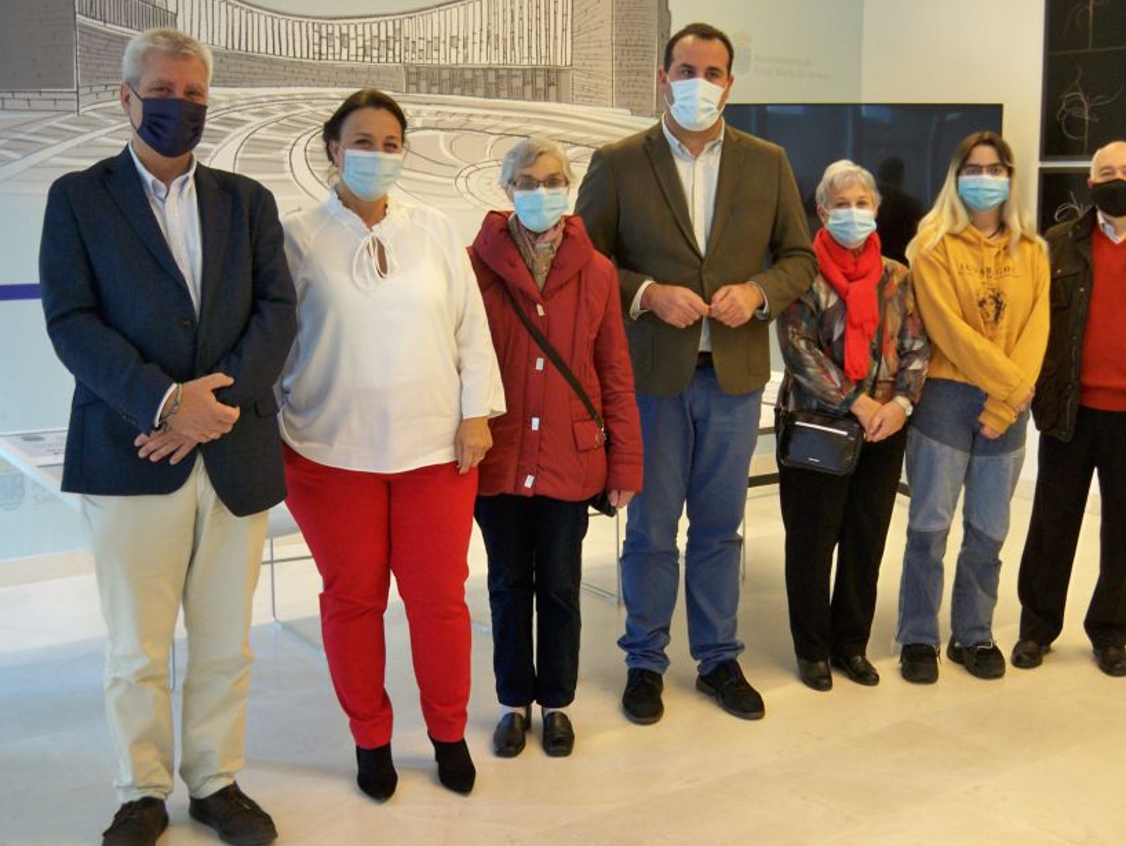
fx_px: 1400
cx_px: 586
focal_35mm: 43
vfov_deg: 33.6
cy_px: 406
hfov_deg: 43.8
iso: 160
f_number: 3.1
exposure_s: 1/30
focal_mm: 7.9
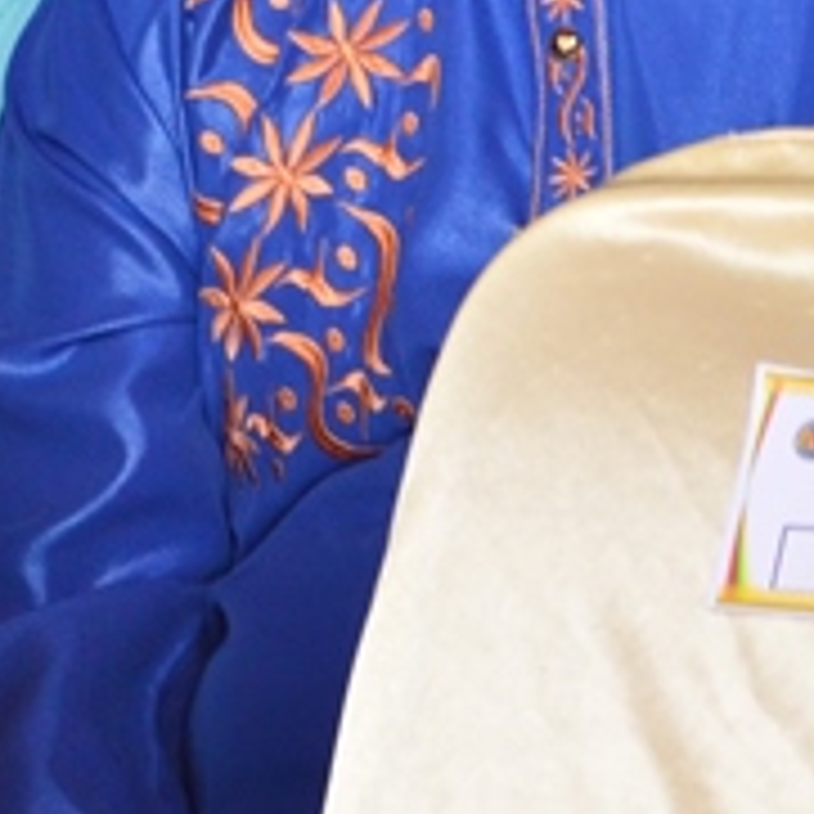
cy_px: -286
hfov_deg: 3.2
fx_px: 14712
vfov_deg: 3.2
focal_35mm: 553
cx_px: -135
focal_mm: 98
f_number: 5.6
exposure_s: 1/200
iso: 500
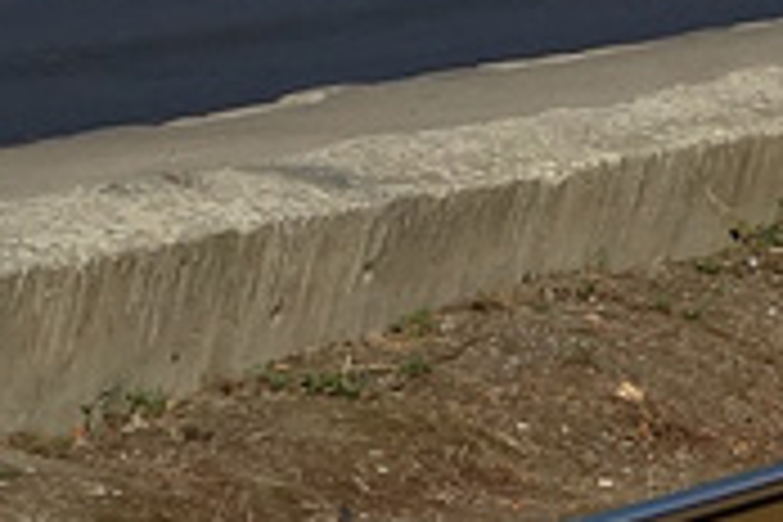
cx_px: 2025
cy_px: -1184
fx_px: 6459
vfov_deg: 4.4
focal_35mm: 297
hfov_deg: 6.5
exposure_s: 1/500
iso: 125
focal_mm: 16.01
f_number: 7.1
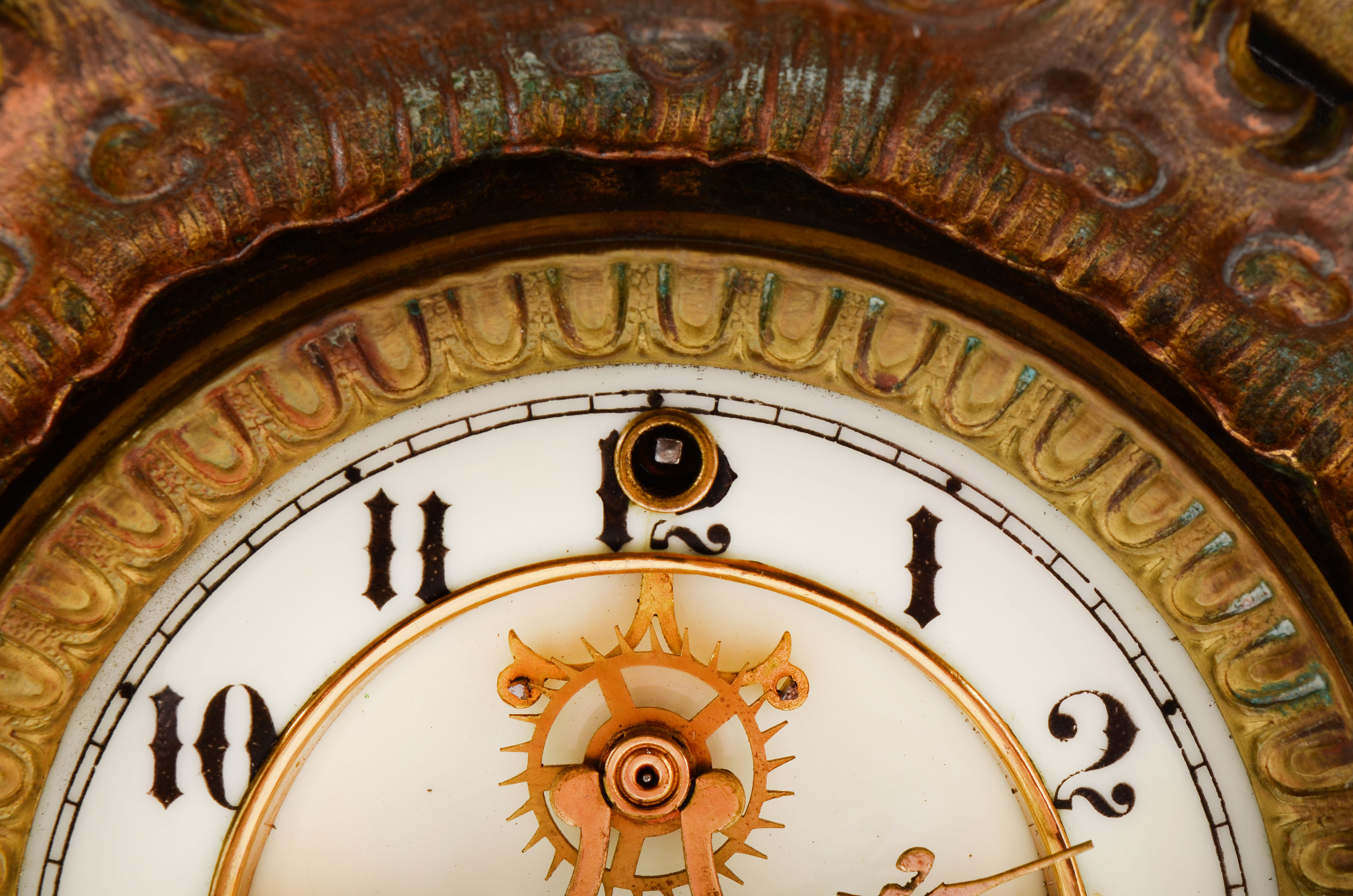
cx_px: 676
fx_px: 3094
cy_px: 448
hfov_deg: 24.7
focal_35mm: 82
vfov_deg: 16.5
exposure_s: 1/160
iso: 100
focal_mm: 55
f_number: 18
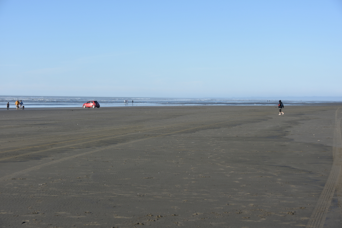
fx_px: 665
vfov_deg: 19.5
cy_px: 114
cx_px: 171
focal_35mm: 70
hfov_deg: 28.8
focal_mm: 70
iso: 100
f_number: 8
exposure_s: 1/250
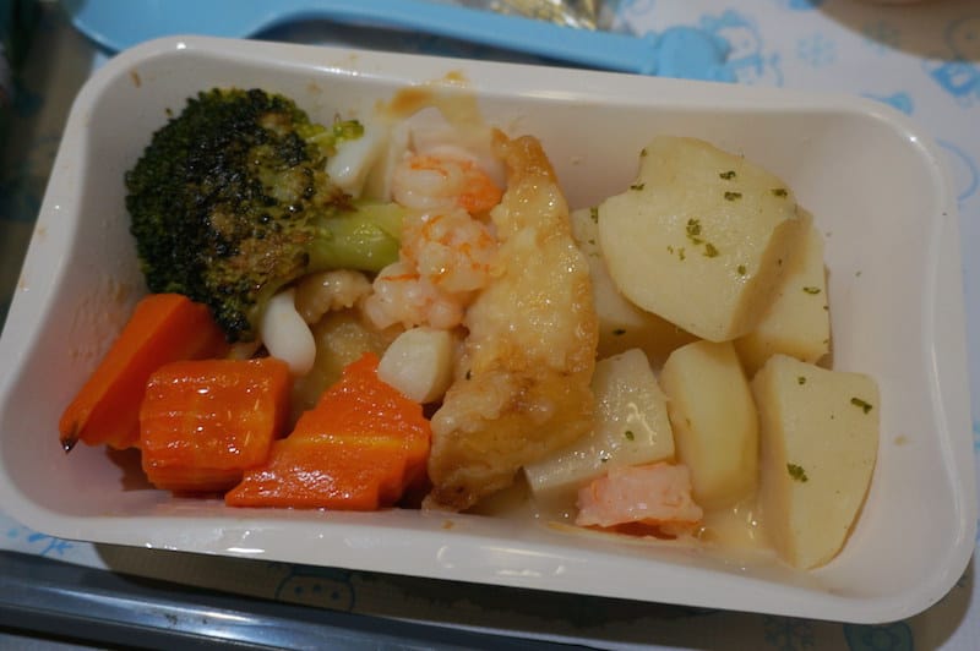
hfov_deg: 57.3
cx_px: 490
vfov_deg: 39.9
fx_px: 898
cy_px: 326
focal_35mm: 33
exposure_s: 1/60
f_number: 4
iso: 400
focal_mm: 22
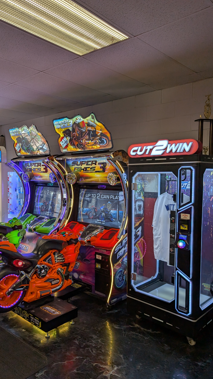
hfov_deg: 42.5
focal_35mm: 27
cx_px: 75
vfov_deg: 69.8
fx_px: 271
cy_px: 195
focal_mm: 6.9
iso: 19
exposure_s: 1/120
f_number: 1.68
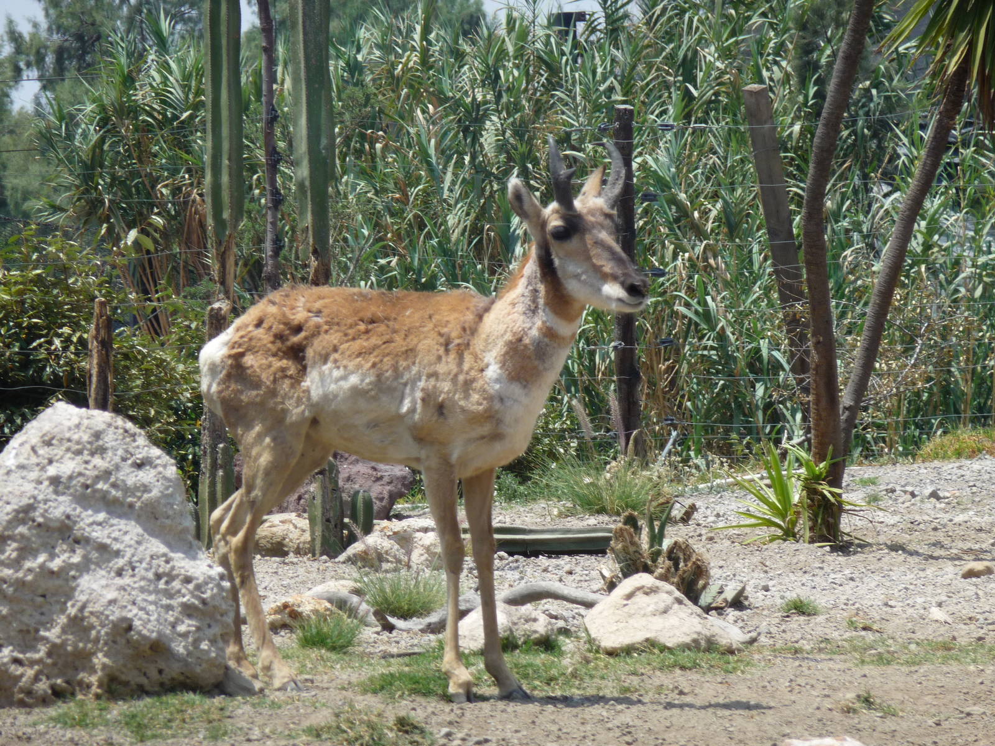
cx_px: 498
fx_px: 8048
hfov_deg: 7.1
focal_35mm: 280
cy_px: 373
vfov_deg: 5.3
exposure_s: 1/400
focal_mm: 47
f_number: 4.9
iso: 100
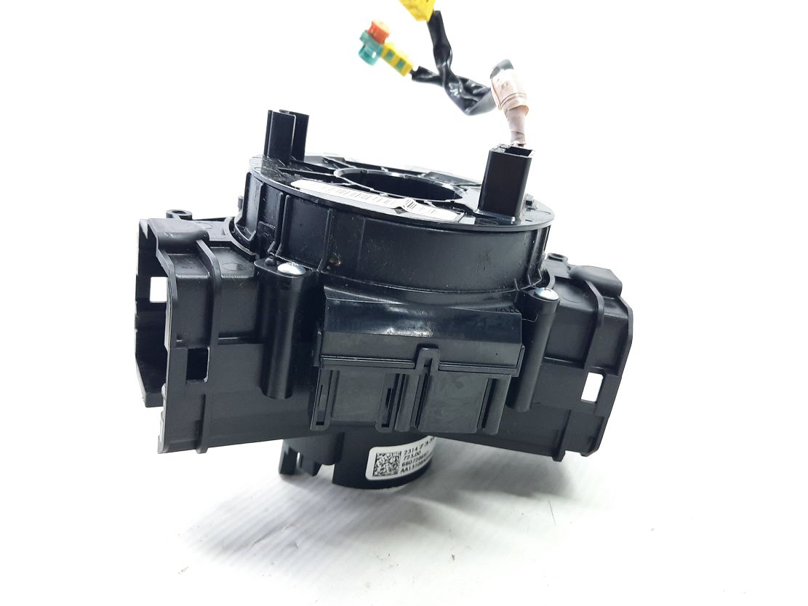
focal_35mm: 27
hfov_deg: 65.3
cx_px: 413
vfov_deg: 51.3
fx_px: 630
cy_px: 298
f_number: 2
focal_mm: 4.6
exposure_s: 1/50
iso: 250
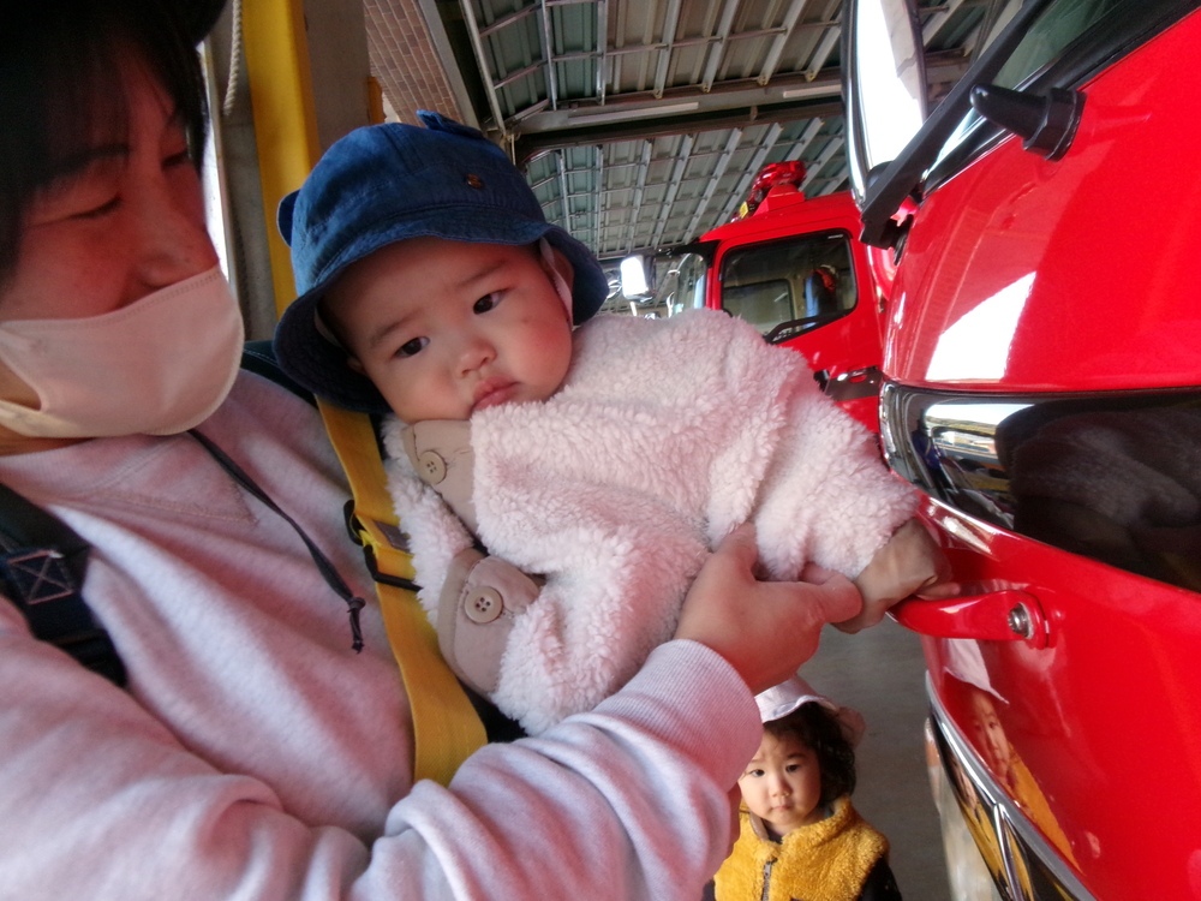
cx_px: 600
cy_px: 450
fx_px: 971
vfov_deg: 49.7
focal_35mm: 28
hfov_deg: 63.4
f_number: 3.9
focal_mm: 5.1
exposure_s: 1/125
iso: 335
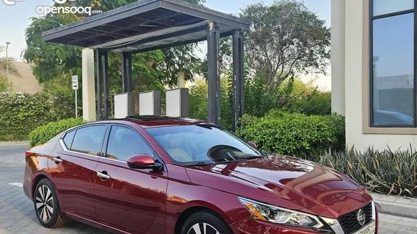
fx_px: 287
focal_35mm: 26
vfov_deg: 44.3
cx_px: 203
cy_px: 128
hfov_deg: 71.9
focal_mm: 5.4
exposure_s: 1/100
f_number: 1.8
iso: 40
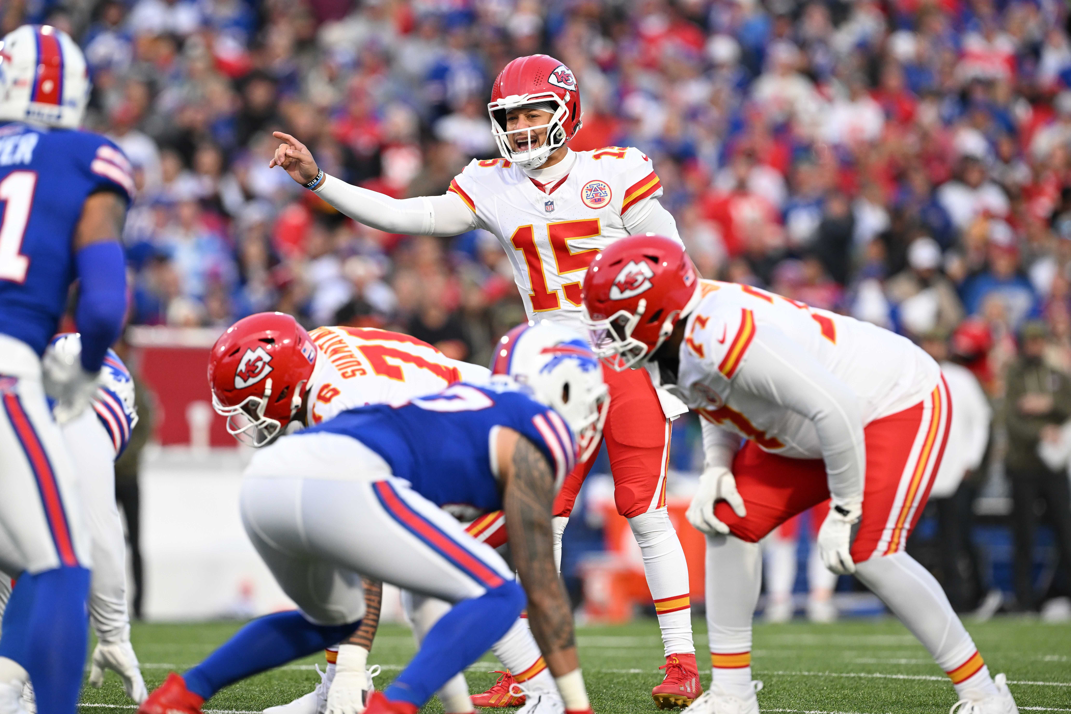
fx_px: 11899
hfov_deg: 5.2
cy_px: 357
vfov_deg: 3.4
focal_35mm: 400
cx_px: 536
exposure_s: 1/2000
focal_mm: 400
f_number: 4
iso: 2500
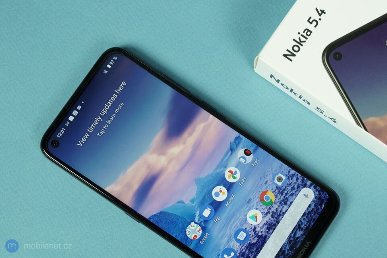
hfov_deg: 44.5
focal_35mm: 44
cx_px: 194
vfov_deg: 30.5
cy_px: 129
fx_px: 473
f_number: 7.1
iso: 2500
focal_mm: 44
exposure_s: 1/160
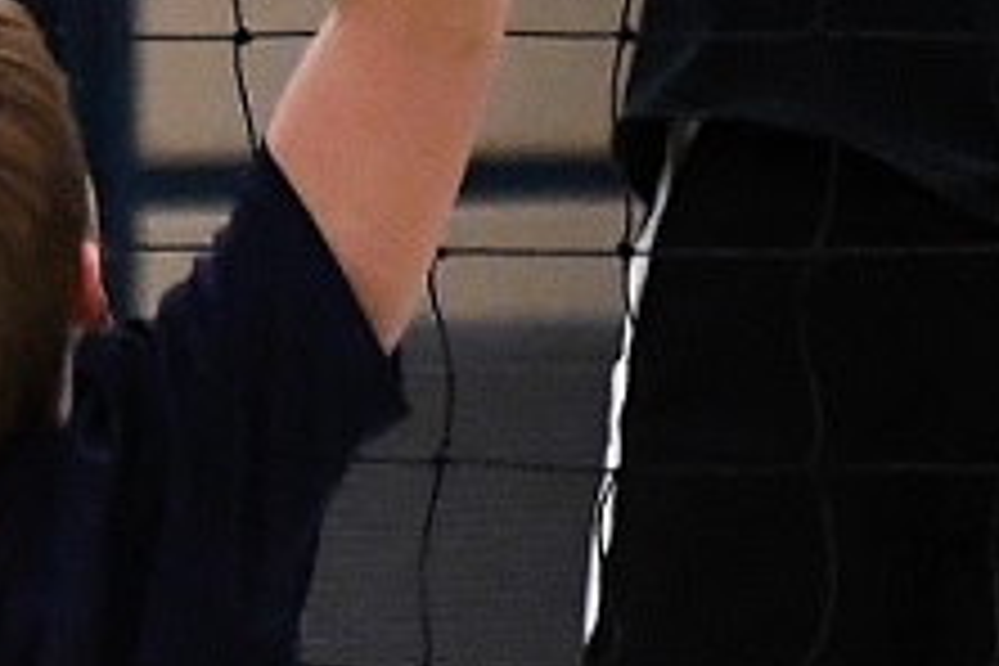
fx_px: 20395
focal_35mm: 735
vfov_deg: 1.9
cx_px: 706
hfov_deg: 2.8
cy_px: -1019
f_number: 2.8
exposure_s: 1/1000
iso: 4500
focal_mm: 80
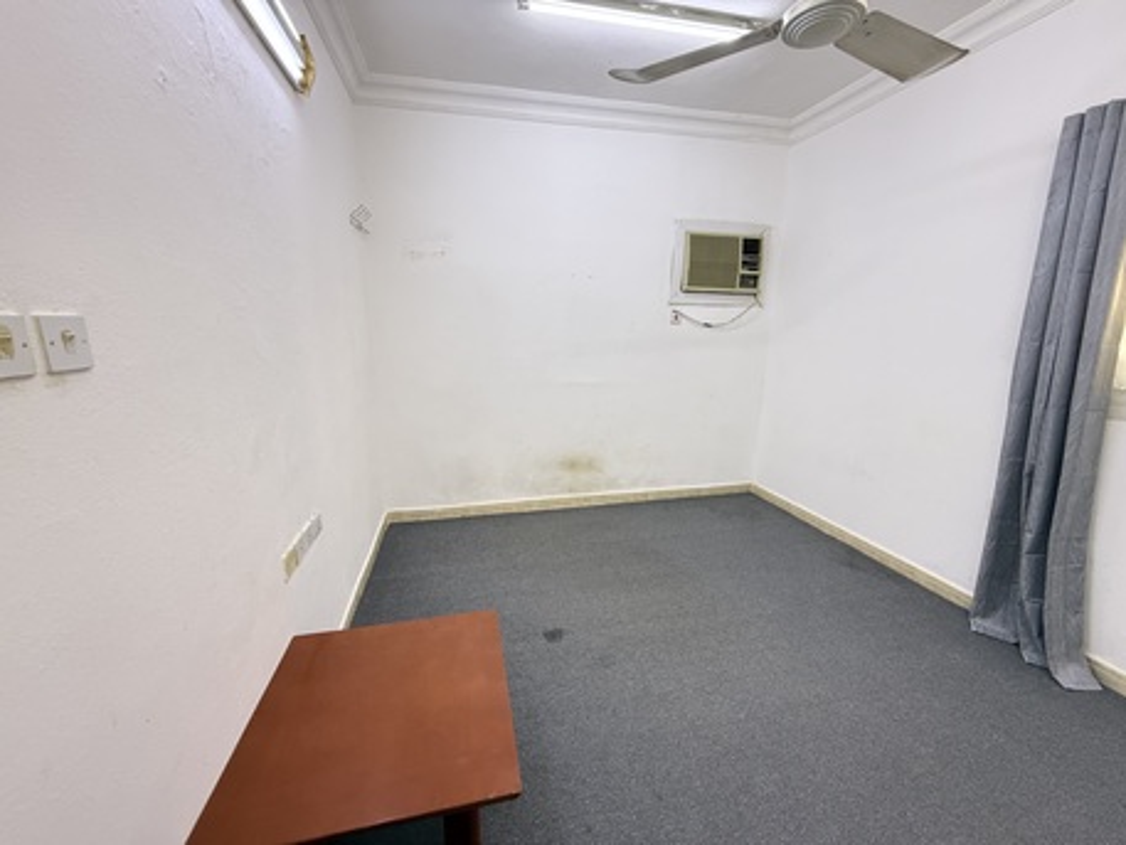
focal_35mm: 14
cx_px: 563
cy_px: 422
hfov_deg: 102.0
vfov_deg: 85.7
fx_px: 456
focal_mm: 2.22
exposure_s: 1/60
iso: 250
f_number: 2.2
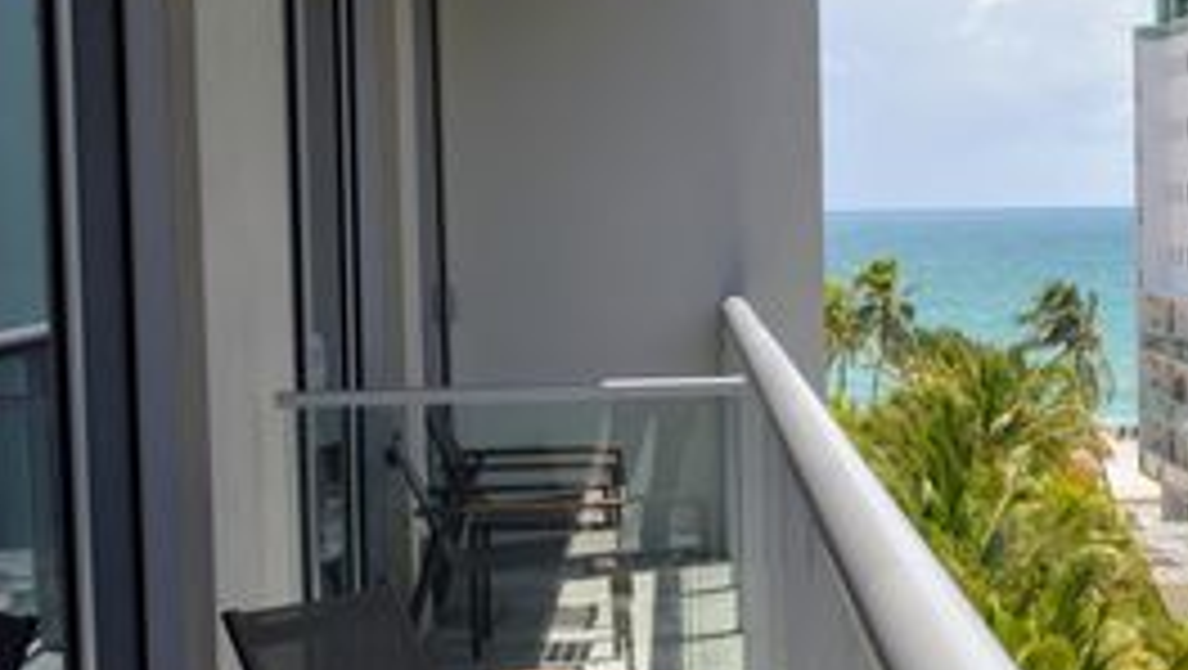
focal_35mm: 95
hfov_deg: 22.1
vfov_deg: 12.7
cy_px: 468
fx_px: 2995
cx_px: 976
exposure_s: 1/200
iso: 100
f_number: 8
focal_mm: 32
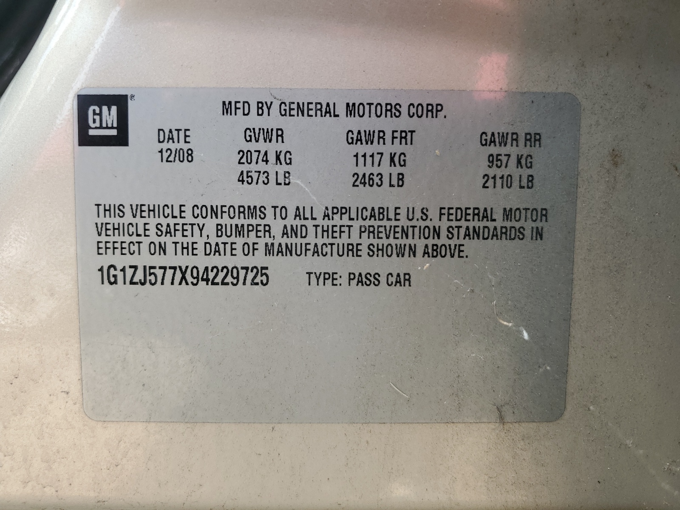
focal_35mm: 26
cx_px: 340
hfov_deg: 67.3
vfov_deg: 53.1
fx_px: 511
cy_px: 255
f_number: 1.5
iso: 50
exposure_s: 1/263
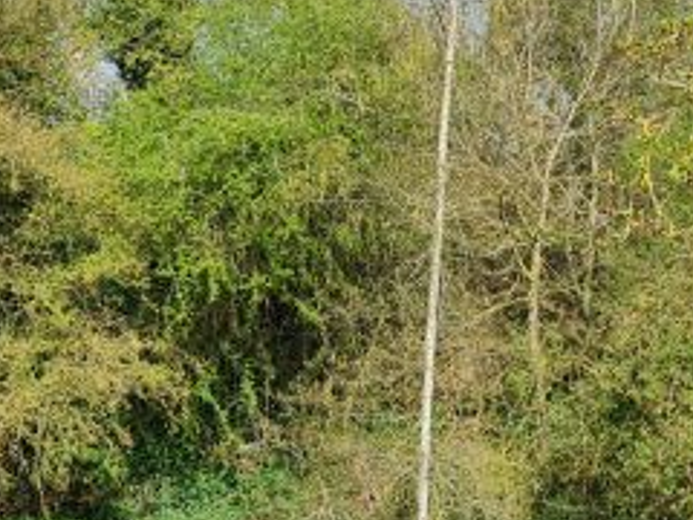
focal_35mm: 103
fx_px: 2062
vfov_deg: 13.7
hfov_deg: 19.1
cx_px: 349
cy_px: 738
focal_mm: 5.4
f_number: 1.8
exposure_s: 1/1816
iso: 50
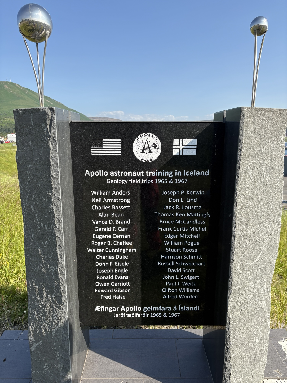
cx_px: 144
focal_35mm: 26
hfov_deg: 53.1
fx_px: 287
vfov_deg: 67.3
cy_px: 192
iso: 50
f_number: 1.6
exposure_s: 1/2208
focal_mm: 5.96
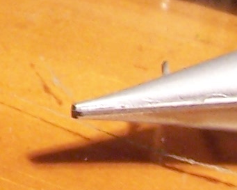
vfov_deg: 6.7
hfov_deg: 7.8
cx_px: -400
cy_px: -196
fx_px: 1572
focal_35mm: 224
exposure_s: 1/20
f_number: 2.7
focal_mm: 5.6
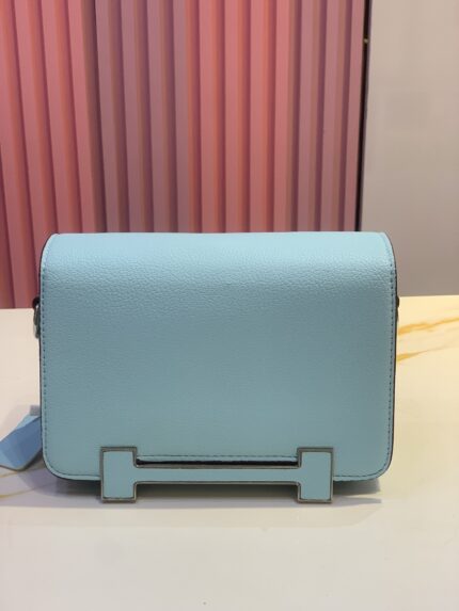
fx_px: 919
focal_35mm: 52
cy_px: 306
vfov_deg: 36.8
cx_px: 230
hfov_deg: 28.0
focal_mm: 6
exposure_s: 1/100
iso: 64
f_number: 2.4
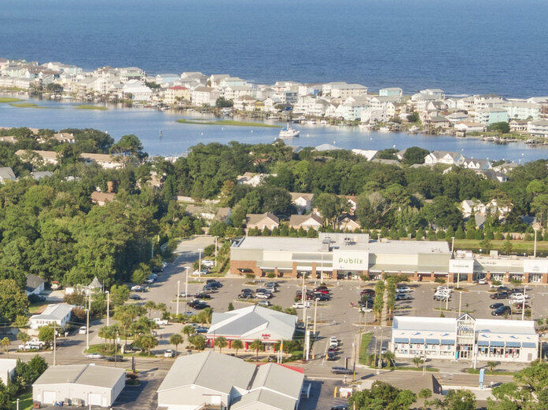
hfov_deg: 15.5
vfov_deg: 11.8
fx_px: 1962
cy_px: 413
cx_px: -53
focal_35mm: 124
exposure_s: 1/100
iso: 100
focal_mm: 8.6
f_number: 8.3
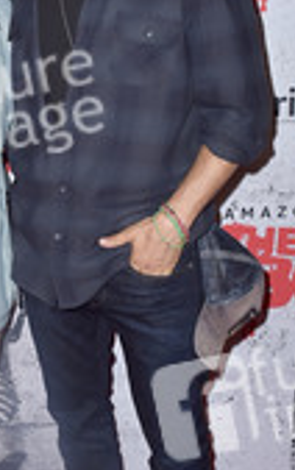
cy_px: 256
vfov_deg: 26.8
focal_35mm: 77
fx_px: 988
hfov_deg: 16.8
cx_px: 43
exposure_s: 1/250
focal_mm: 32
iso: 320
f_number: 7.1
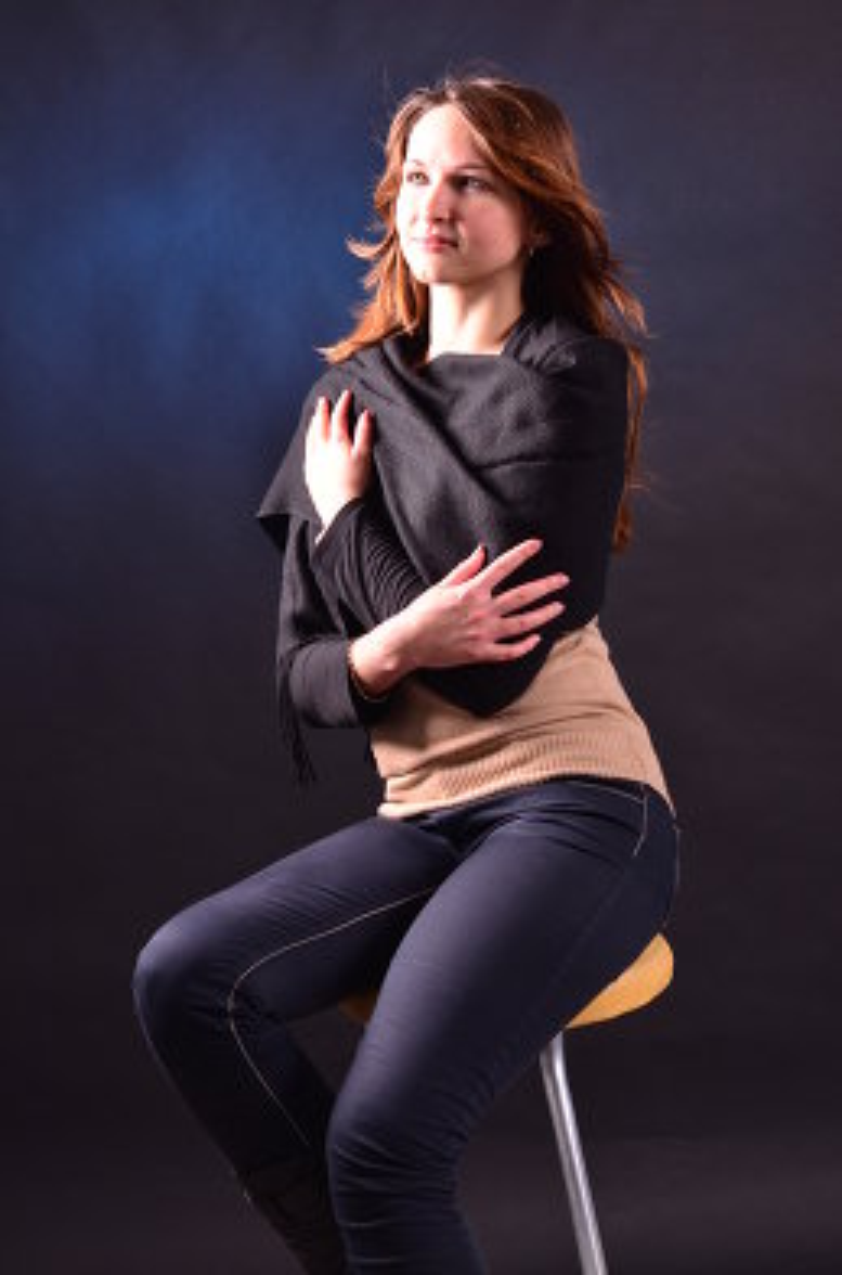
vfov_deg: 27.1
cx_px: 421
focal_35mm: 75
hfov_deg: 18.1
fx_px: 2647
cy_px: 638
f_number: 7.1
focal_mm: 50
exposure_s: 1/125
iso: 400
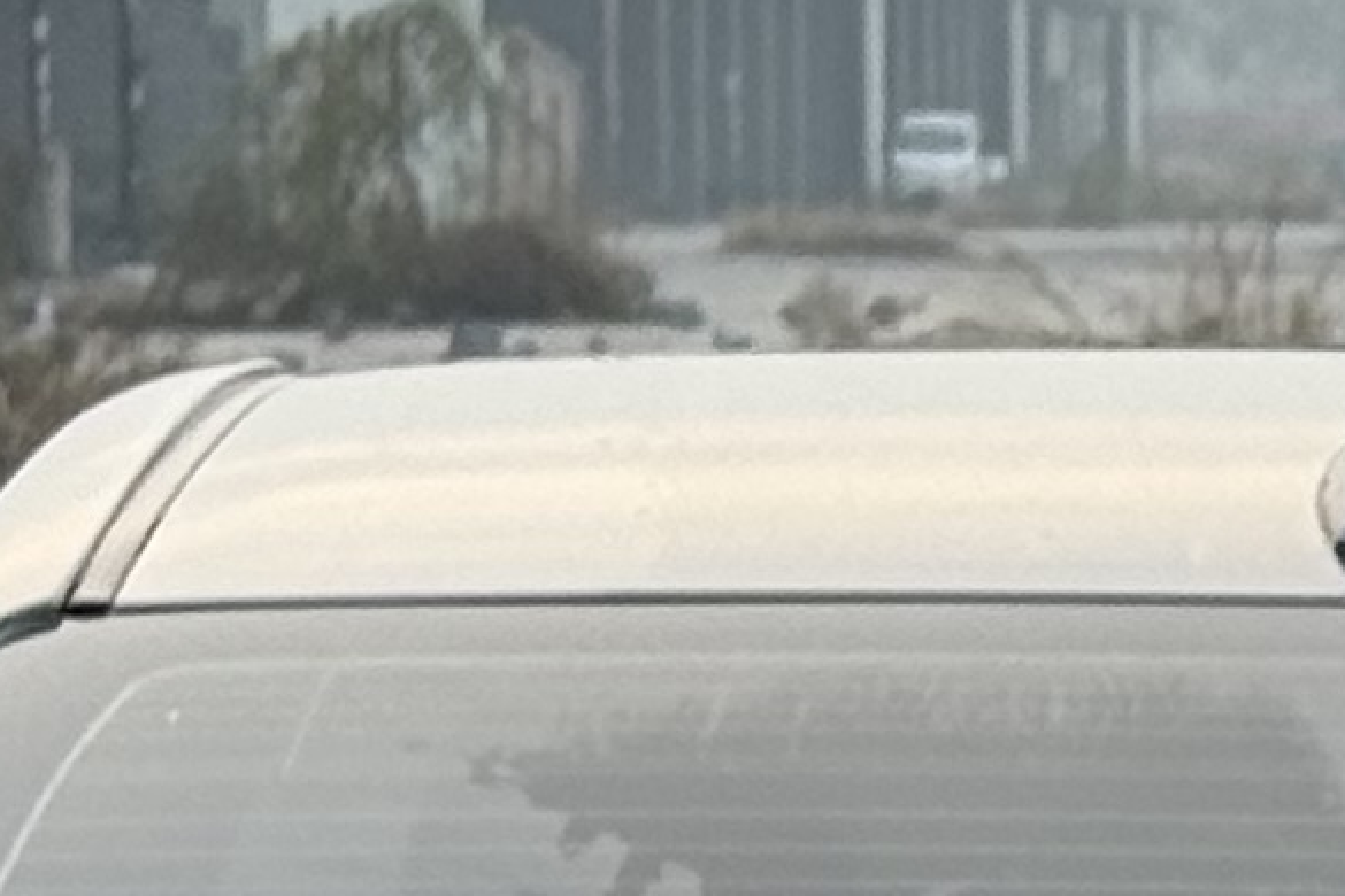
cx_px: 1780
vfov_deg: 4.0
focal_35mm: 344
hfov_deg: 5.9
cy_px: 1815
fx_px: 12851
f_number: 1.78
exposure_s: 1/121
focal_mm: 6.76
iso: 50
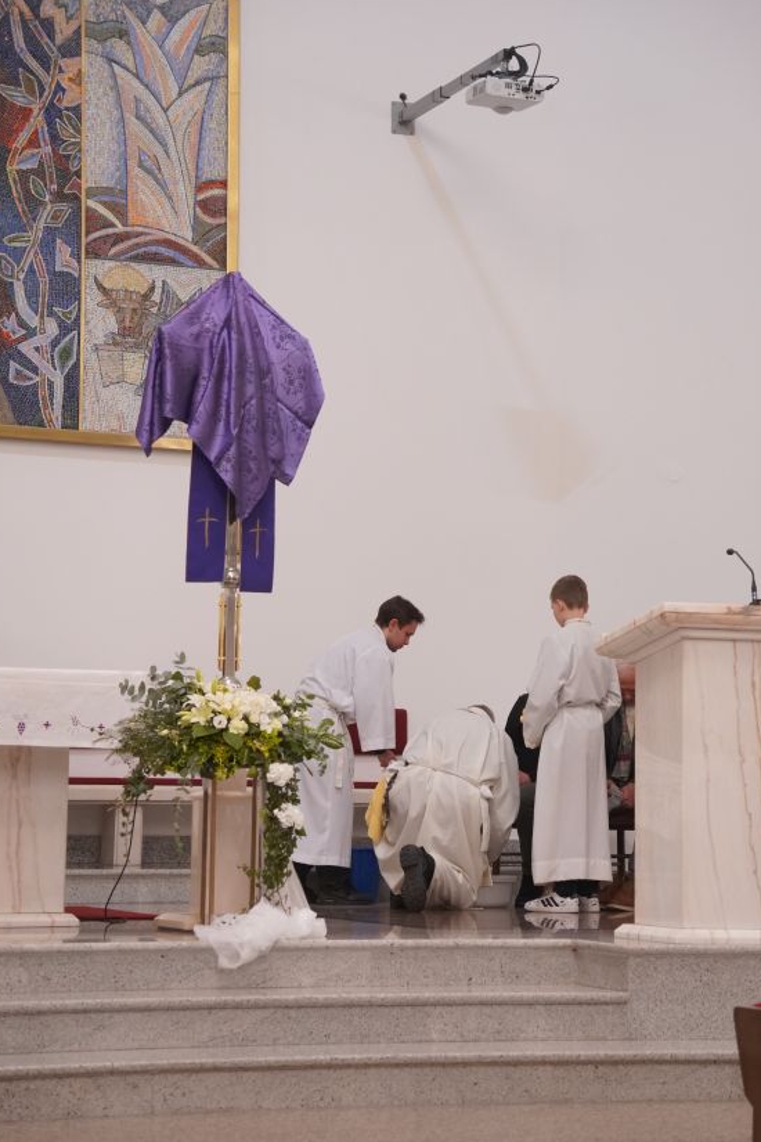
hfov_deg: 15.2
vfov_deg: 22.6
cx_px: 437
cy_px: 609
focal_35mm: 90
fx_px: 2854
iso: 2000
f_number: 3.5
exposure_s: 1/160
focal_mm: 50
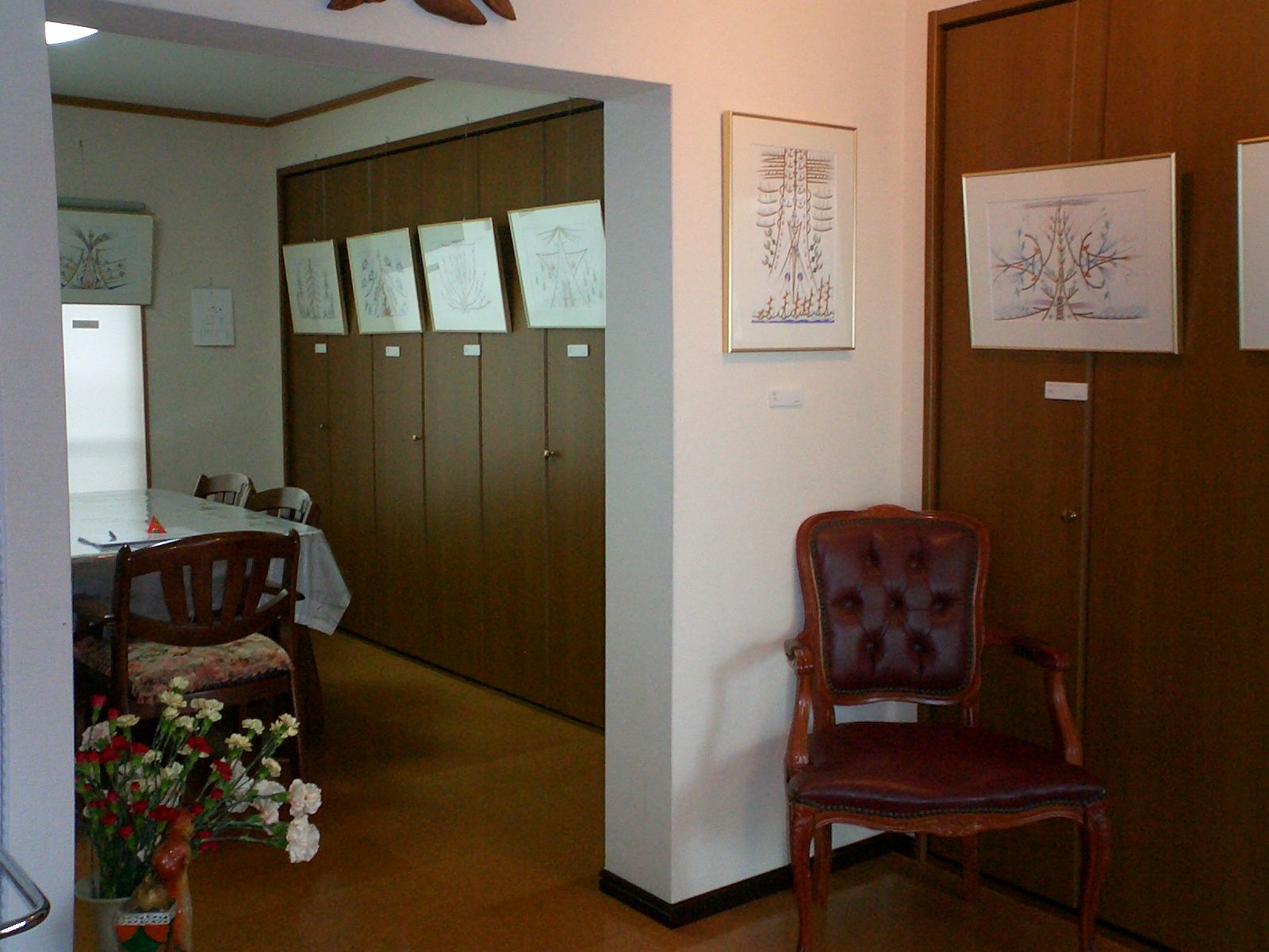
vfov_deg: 38.7
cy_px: 476
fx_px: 1356
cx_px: 634
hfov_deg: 50.1
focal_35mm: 37
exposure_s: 1/40
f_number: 3.5
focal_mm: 5.6
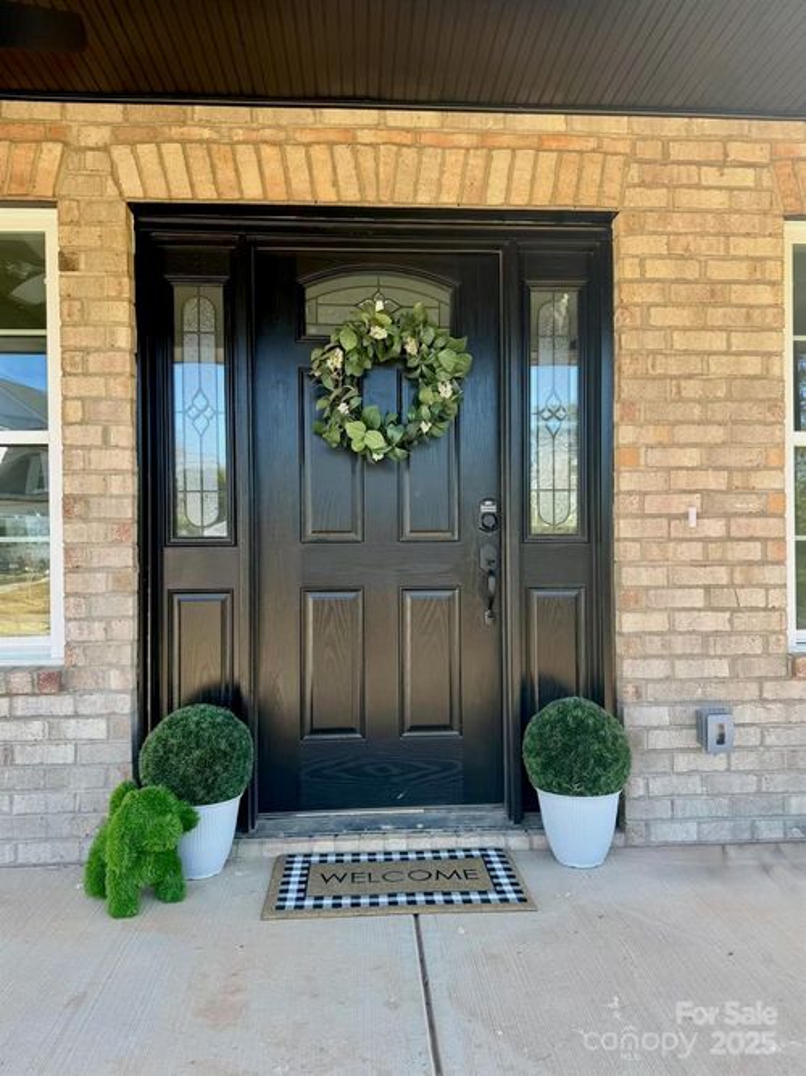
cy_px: 538
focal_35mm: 24
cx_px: 403
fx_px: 745
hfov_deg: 56.8
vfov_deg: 71.6
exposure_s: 1/397
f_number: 1.78
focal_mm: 6.76
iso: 80
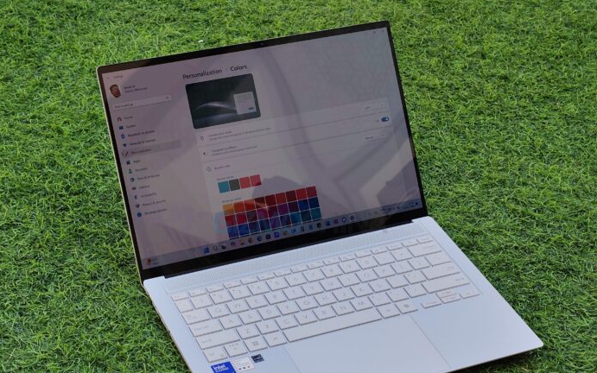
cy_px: 222
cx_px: 299
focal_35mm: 78
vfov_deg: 16.7
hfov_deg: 26.5
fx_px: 1269
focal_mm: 13.85
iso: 80
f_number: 2.65
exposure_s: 1/480
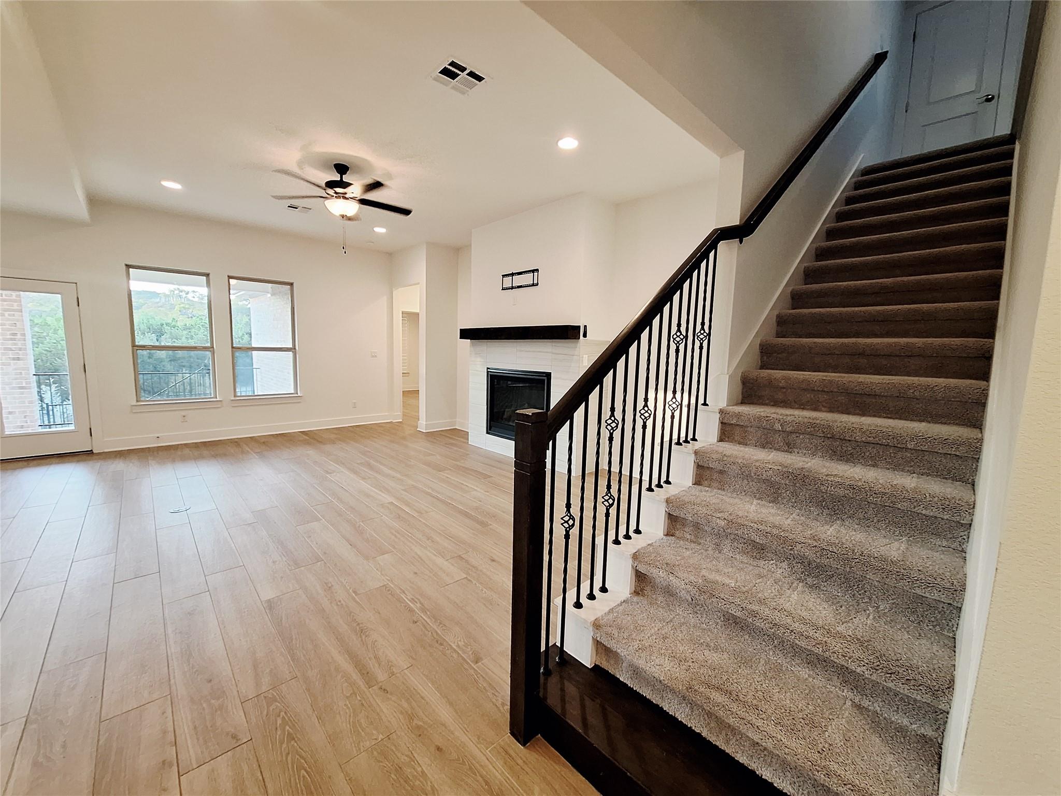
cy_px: 398
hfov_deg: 106.2
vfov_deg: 89.9
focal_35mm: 13
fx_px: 398
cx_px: 530
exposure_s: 1/40
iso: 160
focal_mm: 1.74
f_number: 2.2
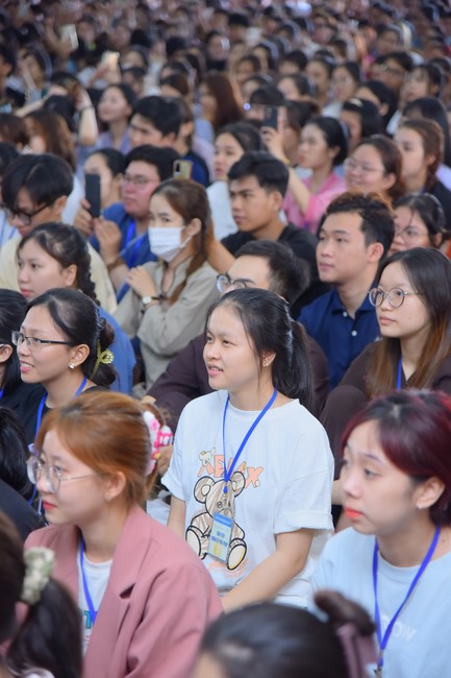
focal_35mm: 105
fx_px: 1974
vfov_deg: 19.5
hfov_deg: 13.0
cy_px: 339
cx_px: 226
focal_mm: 105
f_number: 4
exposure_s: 1/100
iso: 1000
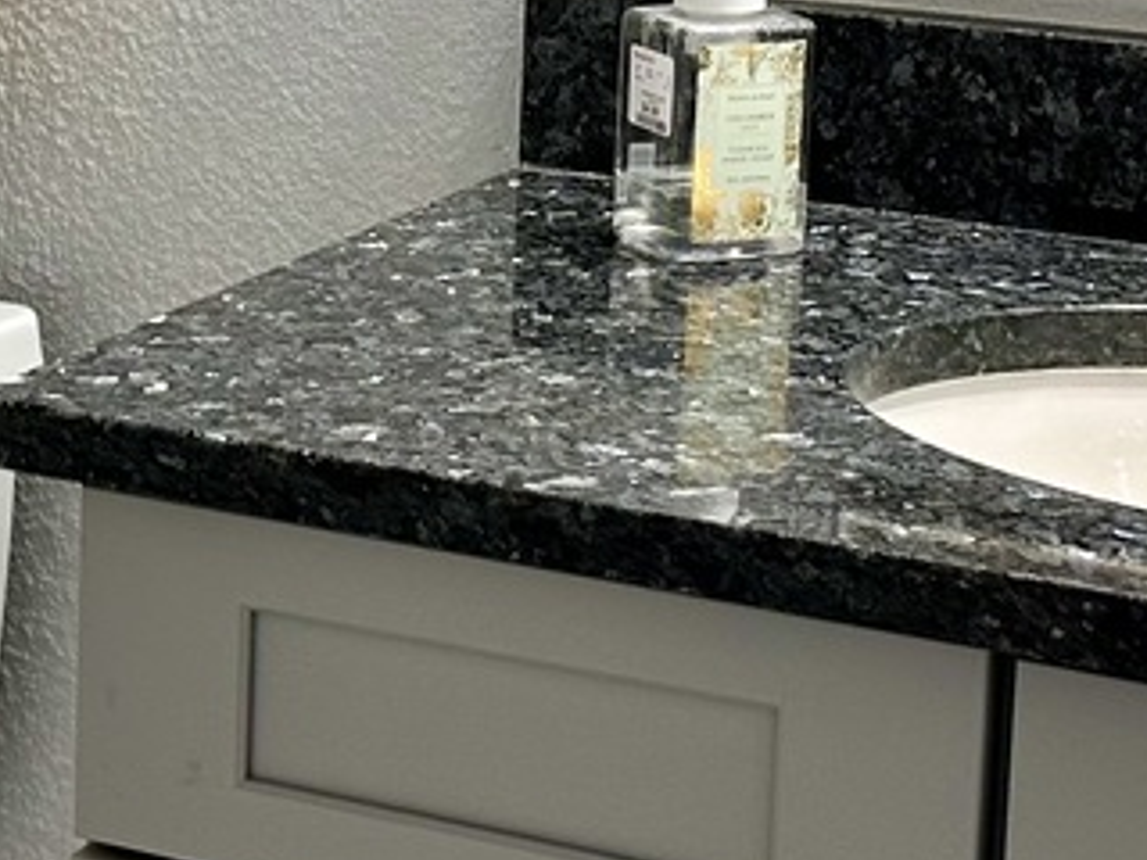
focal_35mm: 108
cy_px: 90
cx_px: 312
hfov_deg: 18.1
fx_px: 3579
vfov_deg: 13.6
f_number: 1.78
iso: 125
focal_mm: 6.86
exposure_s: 1/60
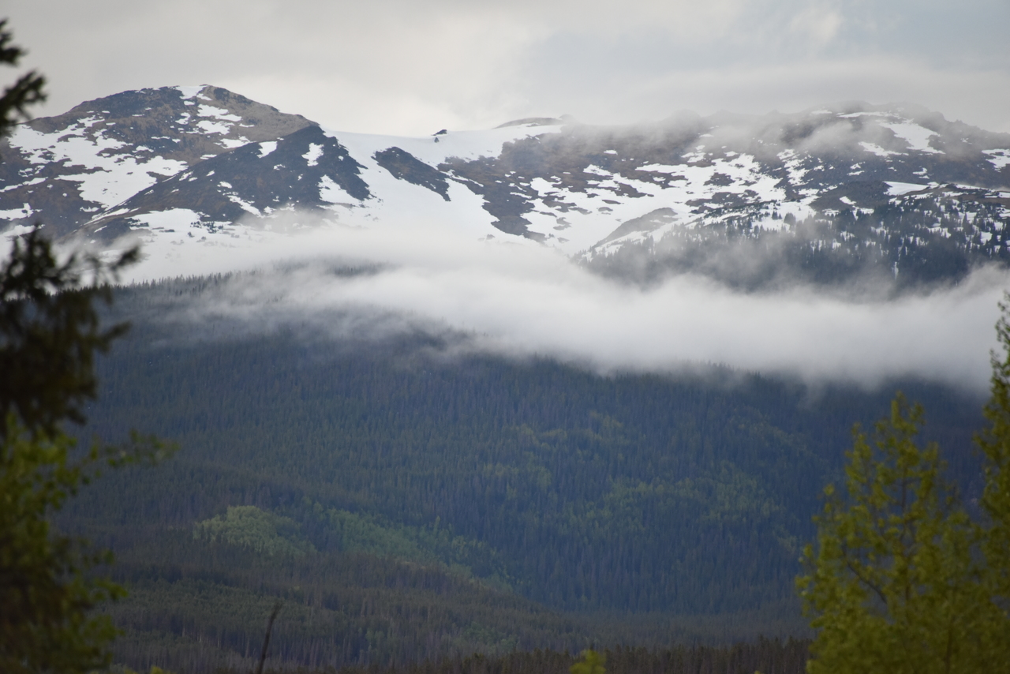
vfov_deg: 4.6
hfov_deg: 6.9
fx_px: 8418
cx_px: 505
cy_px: 337
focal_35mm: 300
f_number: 5.6
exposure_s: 1/640
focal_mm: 300
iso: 2200
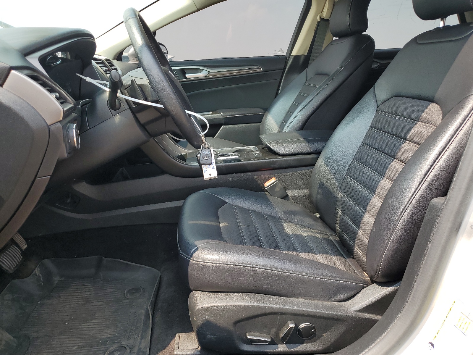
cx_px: 236
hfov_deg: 67.3
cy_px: 178
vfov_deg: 53.1
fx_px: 355
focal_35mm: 26
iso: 50
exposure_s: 1/476
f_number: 1.5
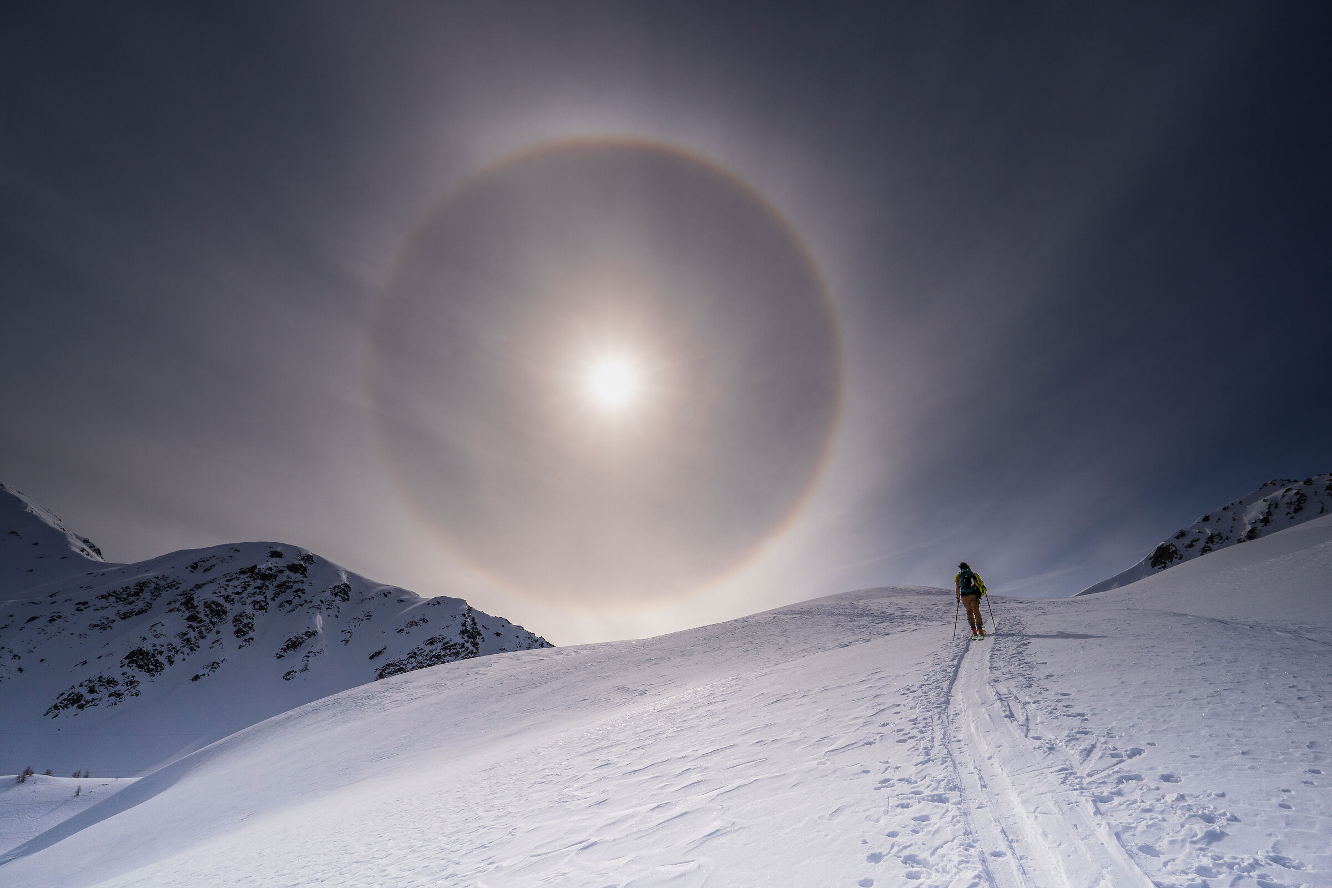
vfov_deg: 77.3
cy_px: 444
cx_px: 666
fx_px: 555
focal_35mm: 15
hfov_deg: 100.4
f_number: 16
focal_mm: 10
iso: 100
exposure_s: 1/640
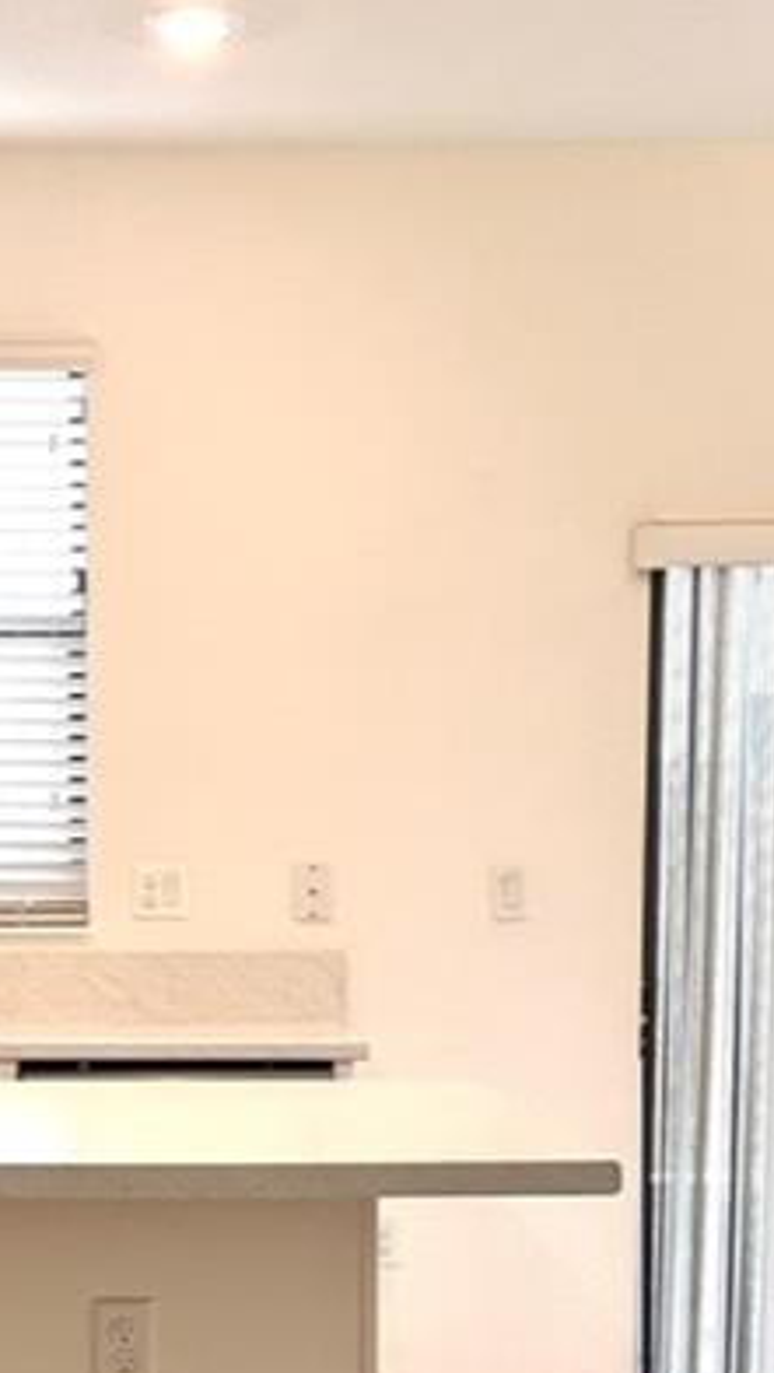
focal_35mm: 80
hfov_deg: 15.0
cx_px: 84
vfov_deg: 26.0
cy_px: 1117
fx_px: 2914
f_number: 1.78
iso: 100
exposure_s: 1/162
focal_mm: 6.86
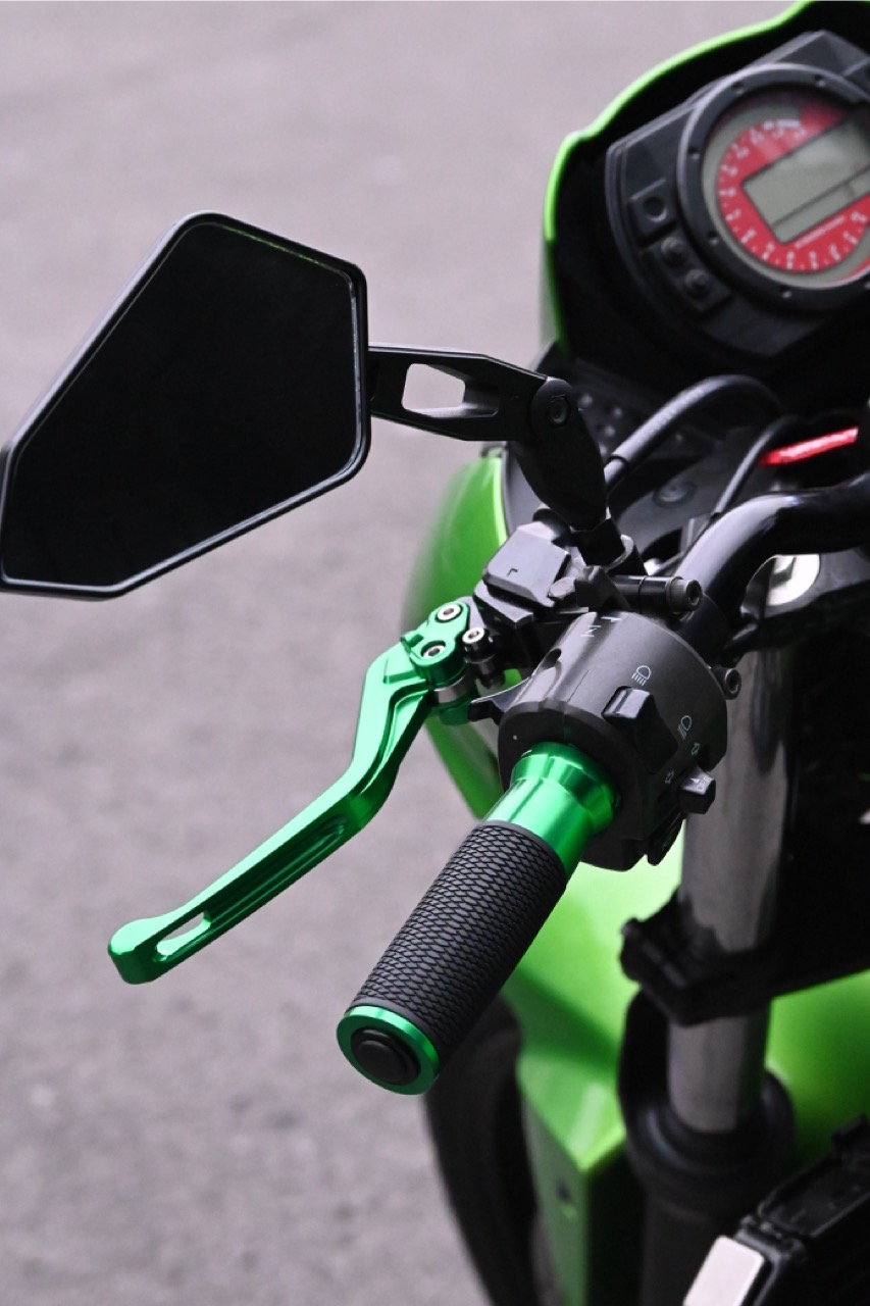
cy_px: 653
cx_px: 435
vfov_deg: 17.7
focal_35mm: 116
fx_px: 4188
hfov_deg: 11.9
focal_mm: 77
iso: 8000
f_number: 6.3
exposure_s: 1/500
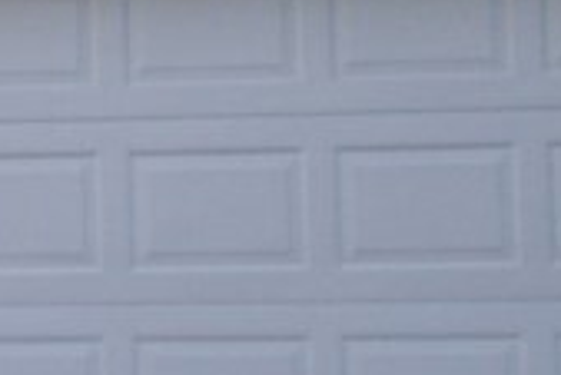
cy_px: -126
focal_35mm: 227
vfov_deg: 6.0
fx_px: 3540
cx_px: -534
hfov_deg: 8.6
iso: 64
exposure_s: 1/60
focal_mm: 6.3
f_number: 3.1
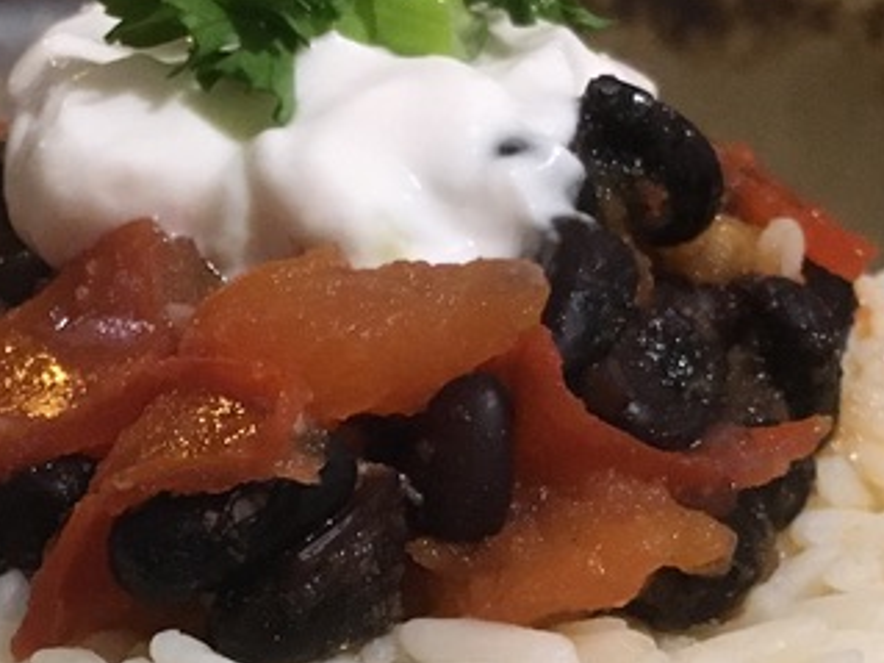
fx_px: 2374
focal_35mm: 93
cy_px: 674
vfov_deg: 15.6
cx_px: 266
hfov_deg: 21.0
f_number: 2.2
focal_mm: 4.15
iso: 250
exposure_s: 1/17
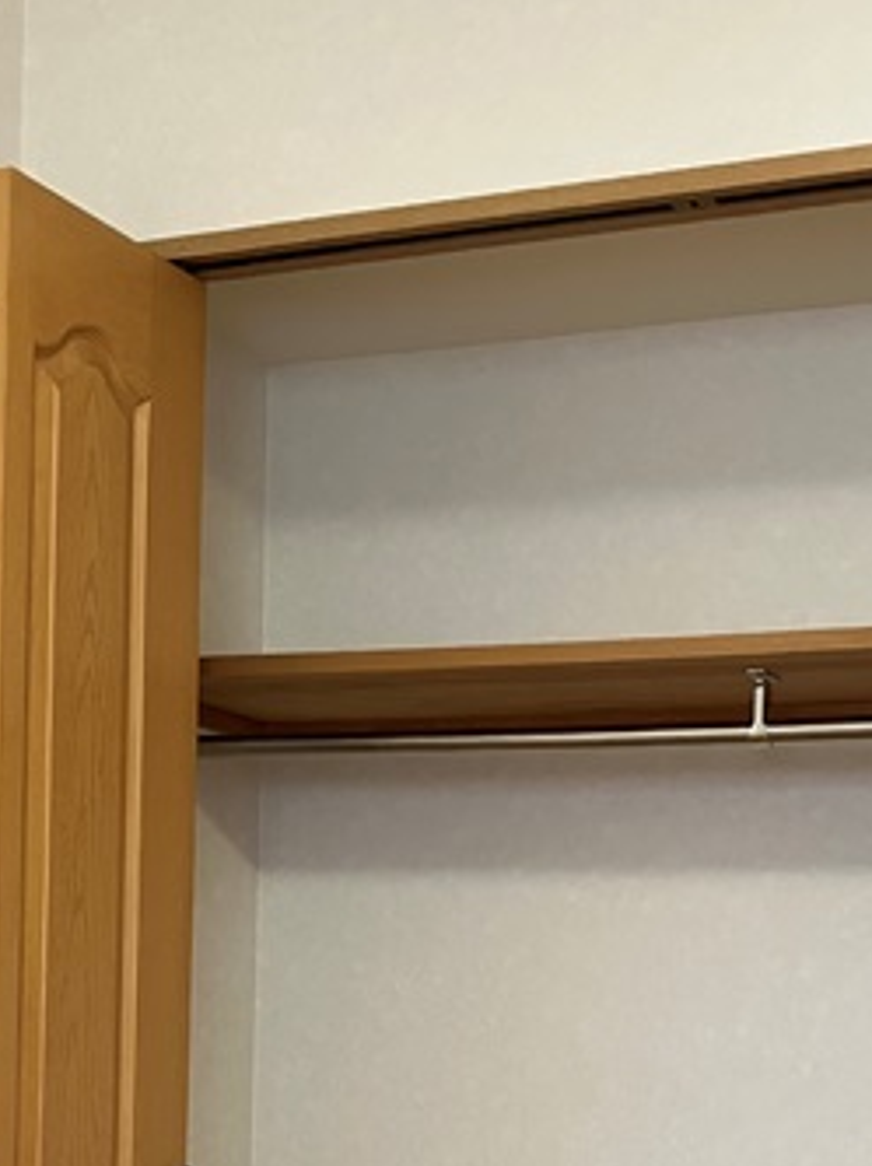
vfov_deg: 29.0
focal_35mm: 64
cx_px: 553
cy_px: 1064
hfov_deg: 22.8
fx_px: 2154
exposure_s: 1/50
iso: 125
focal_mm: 3.99
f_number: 1.8
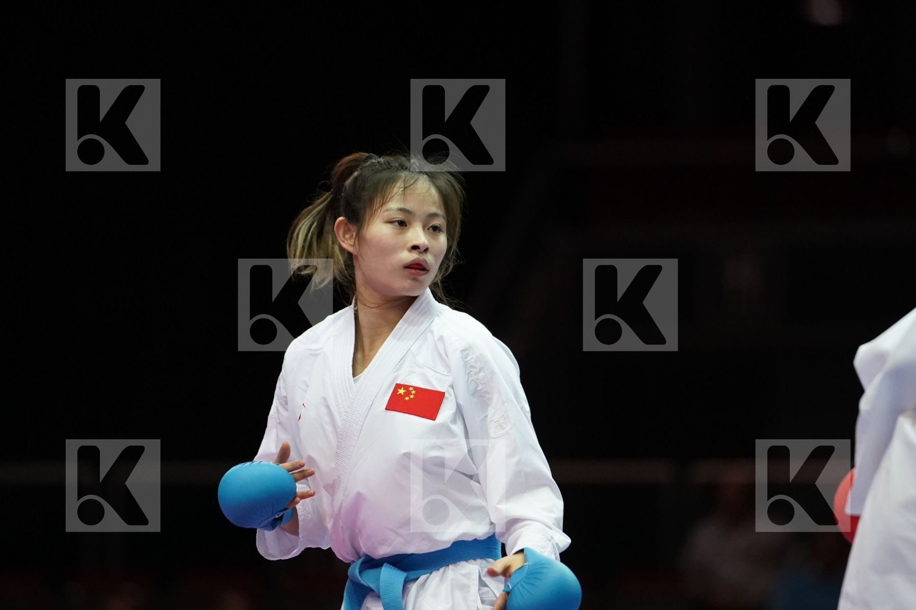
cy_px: 305
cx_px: 458
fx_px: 7633
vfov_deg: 4.6
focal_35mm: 300
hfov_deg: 6.9
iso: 3200
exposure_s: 1/1000
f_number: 2.8
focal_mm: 200
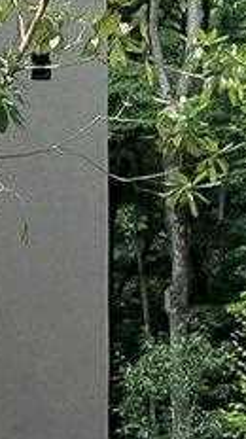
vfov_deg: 6.5
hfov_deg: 3.0
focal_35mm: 324
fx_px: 3768
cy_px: -290
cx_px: -1678
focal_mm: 35
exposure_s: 1/640
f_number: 8
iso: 400
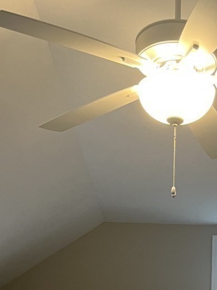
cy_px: 405
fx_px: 644
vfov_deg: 22.0
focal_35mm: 77
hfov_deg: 19.0
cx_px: 170
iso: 125
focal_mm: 5.1
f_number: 1.6
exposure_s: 1/60
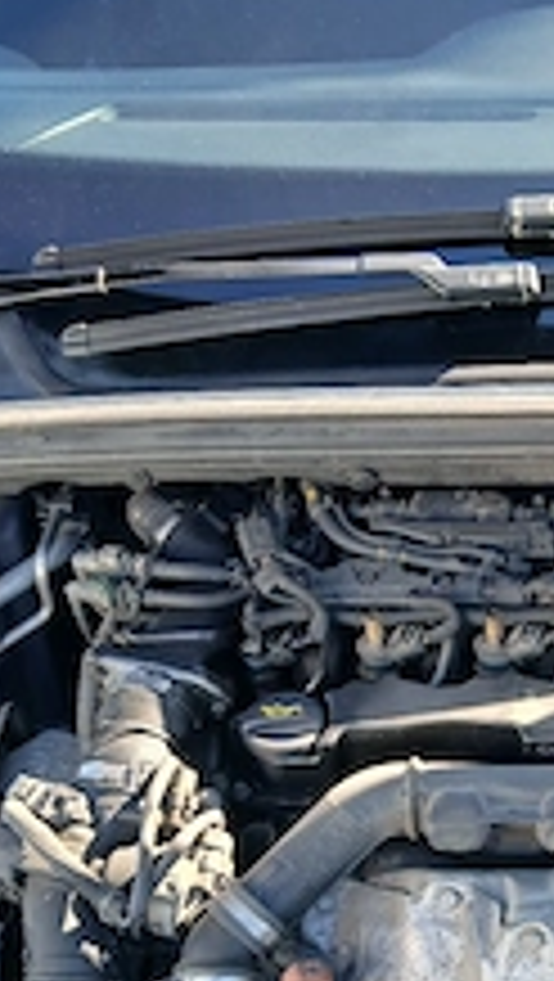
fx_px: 1355
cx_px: 531
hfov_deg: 22.4
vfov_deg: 37.9
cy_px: 832
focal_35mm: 52
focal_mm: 3.98
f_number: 1.8
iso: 32
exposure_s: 1/50.3
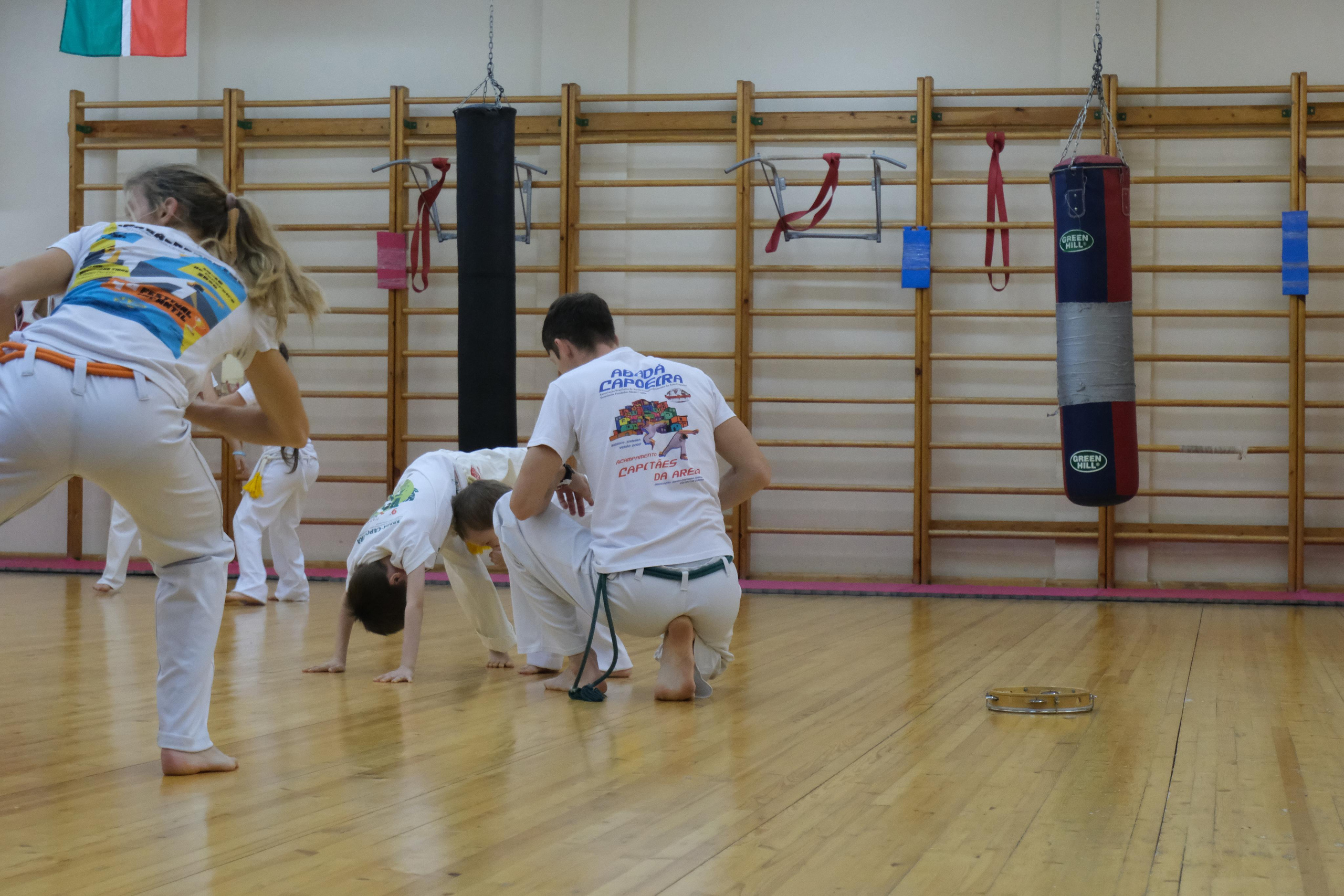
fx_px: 2539
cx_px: 672
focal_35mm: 68
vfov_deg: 20.0
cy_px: 448
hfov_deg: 29.7
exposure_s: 1/280
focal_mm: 45
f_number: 5.6
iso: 6400
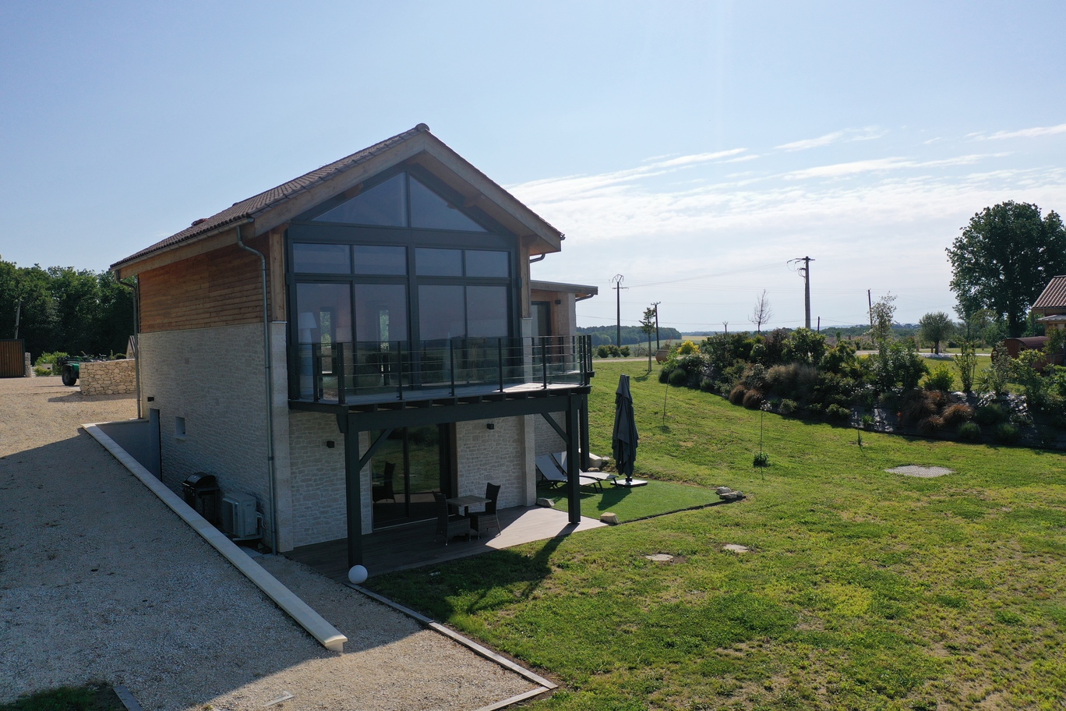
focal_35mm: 28
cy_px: 356
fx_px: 829
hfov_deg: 65.5
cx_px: 533
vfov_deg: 46.4
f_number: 3.2
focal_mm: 10.26
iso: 100
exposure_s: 1/3200
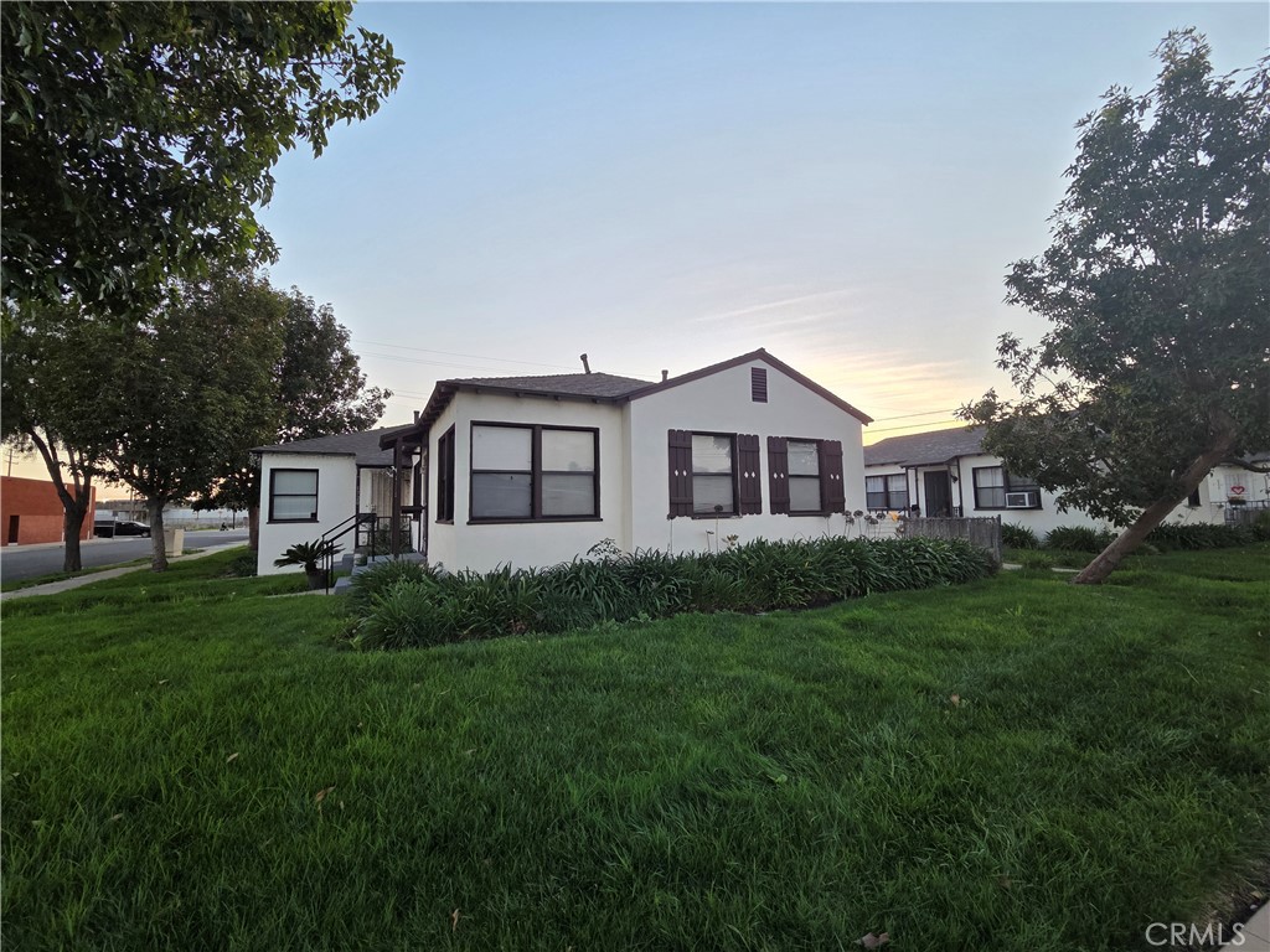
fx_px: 477
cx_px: 635
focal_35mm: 13
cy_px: 476
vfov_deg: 89.9
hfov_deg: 106.2
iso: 100
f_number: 2.2
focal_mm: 2.2
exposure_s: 1/120
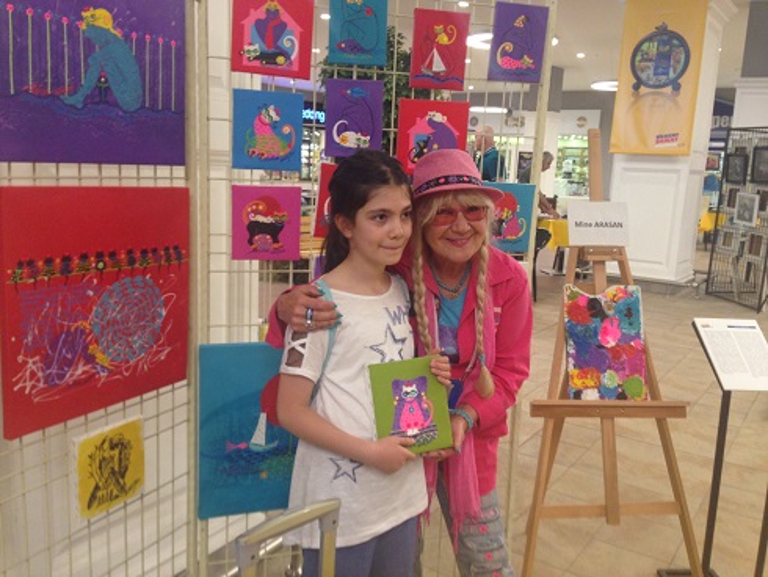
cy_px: 288
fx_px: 733
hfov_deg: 55.3
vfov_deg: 43.0
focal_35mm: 33
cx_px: 384
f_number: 2.4
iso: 100
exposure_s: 1/20
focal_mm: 4.12
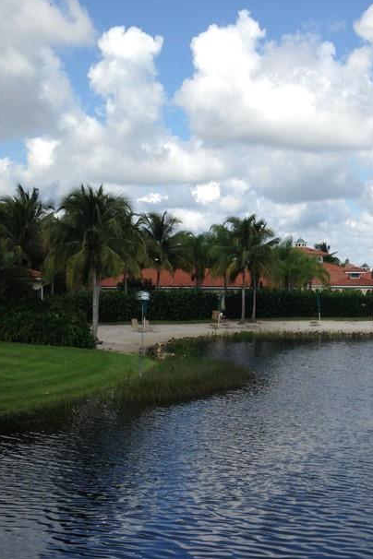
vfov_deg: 34.5
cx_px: 316
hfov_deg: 22.9
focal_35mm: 58
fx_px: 901
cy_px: 298
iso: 50
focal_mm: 4.12
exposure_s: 1/1506
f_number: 2.4
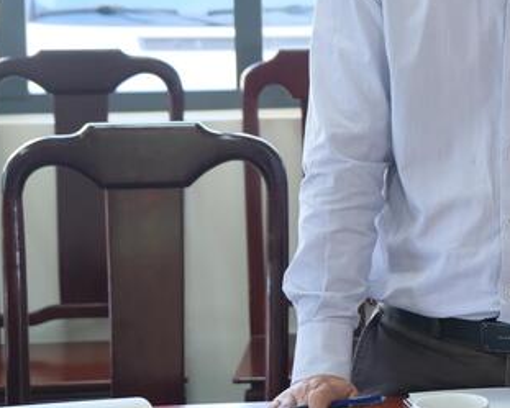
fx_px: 2038
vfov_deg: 11.4
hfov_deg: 13.8
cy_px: 86
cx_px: 646
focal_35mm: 135
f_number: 4
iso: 800
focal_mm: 37.6
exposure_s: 1/110
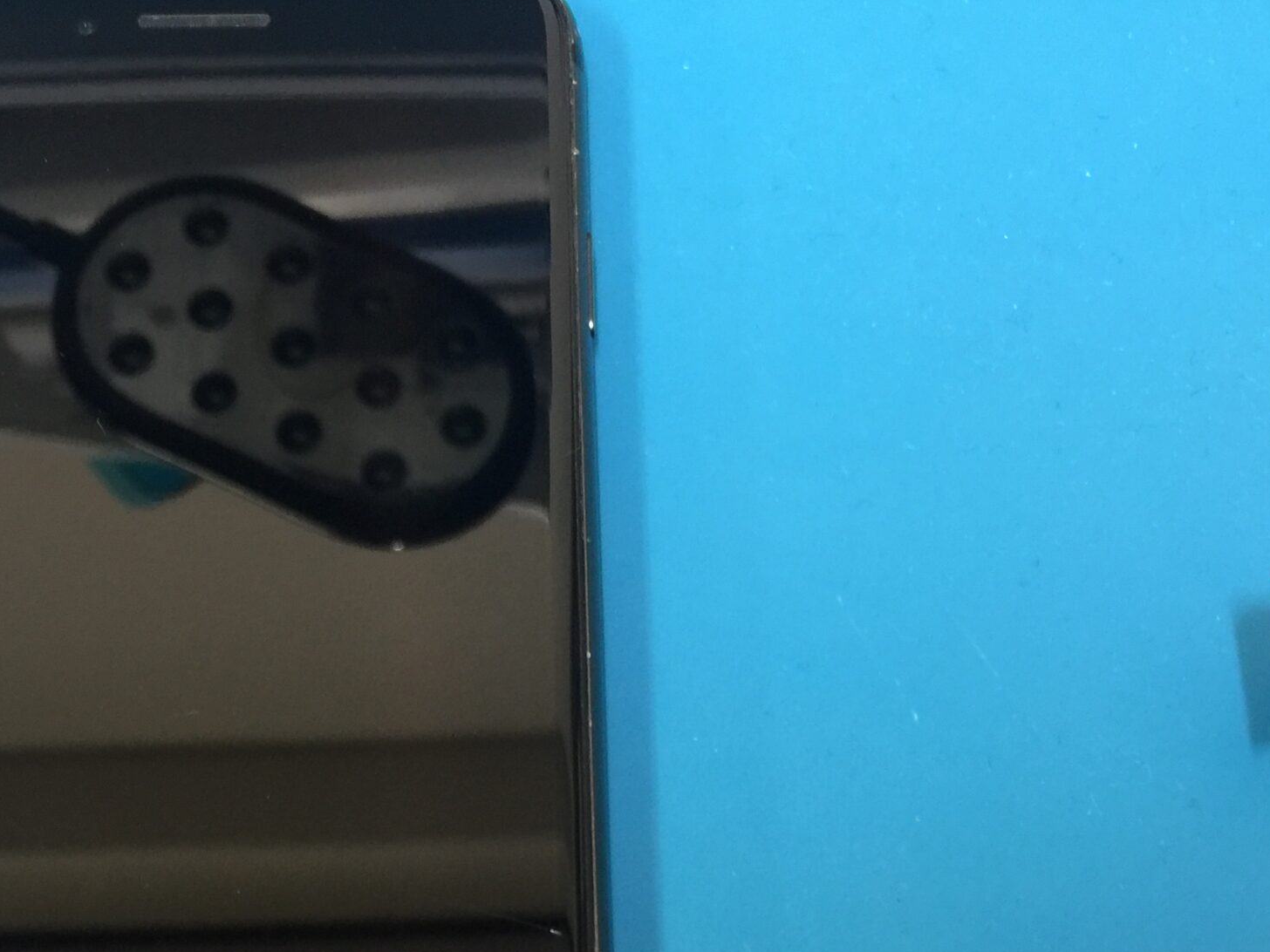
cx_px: 556
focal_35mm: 51
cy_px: 809
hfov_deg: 37.4
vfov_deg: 27.8
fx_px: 1871
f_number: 2.2
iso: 100
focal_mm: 4.15
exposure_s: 1/17
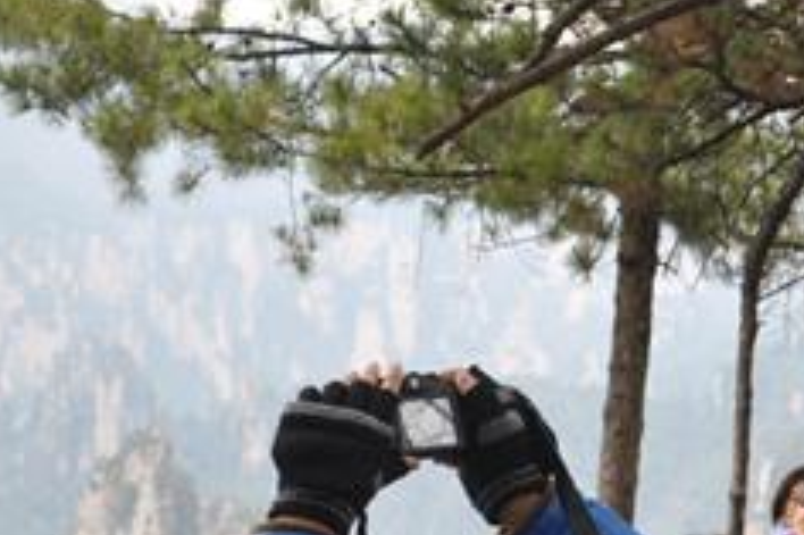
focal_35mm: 99
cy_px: 533
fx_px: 2209
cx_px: 555
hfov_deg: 20.5
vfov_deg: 13.6
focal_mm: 26
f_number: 4.5
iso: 200
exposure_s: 1/80
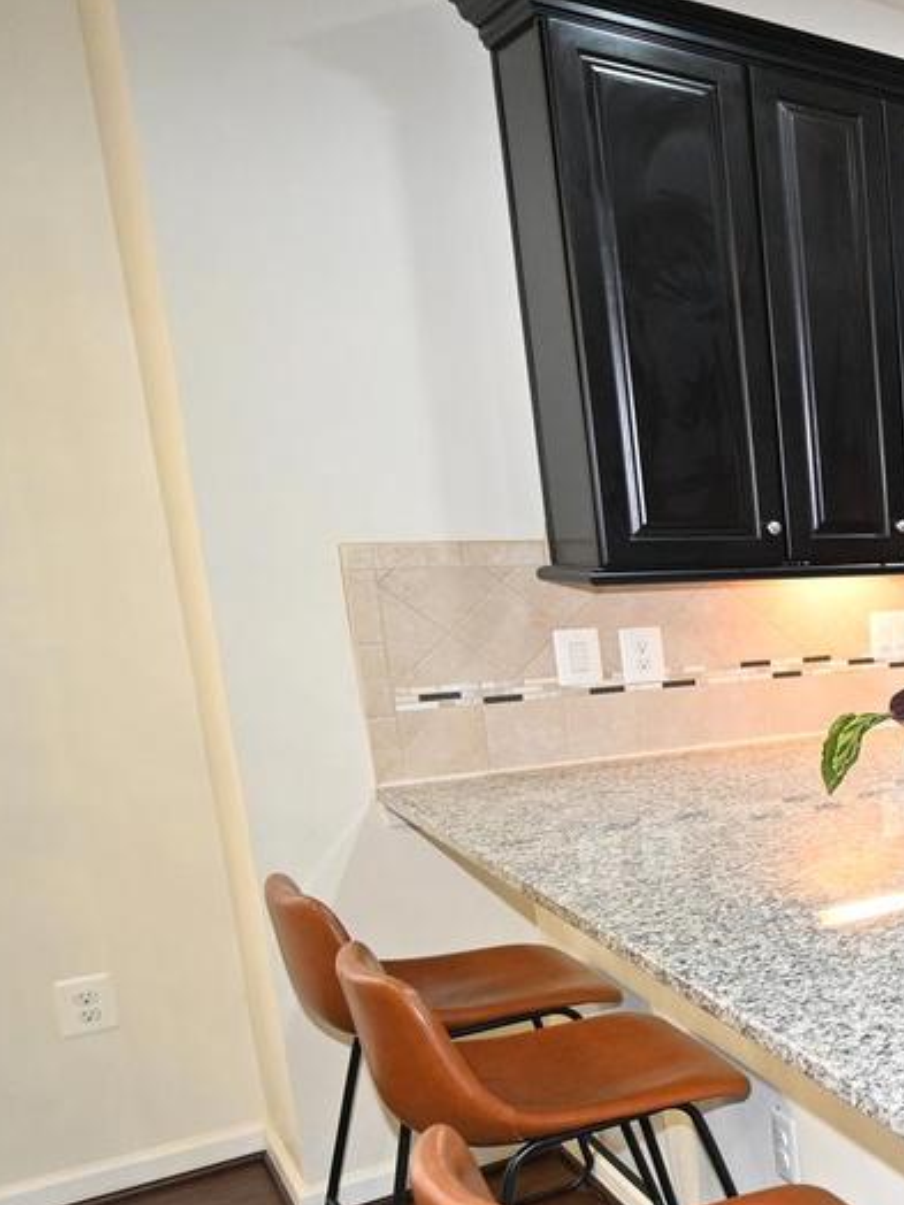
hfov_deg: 26.2
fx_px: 1288
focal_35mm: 37
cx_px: 1408
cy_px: 747
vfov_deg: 49.7
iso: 1000
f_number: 4
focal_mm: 14
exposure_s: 1/80
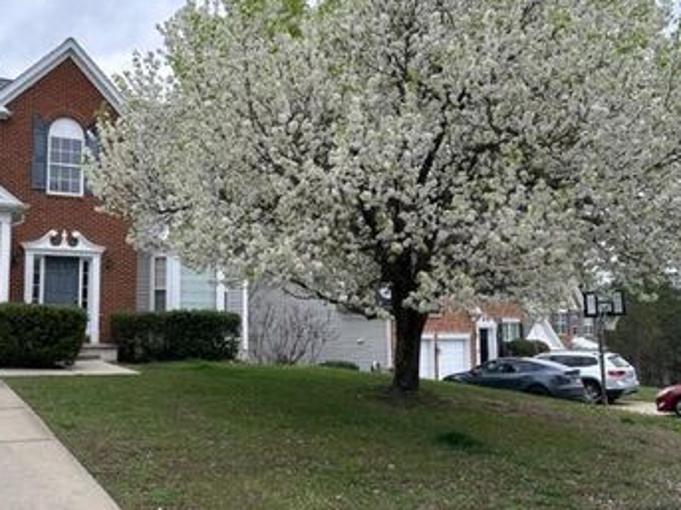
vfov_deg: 40.7
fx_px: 688
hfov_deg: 51.5
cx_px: 218
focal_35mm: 35
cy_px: 249
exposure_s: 1/132
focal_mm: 6.86
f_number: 1.78
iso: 64
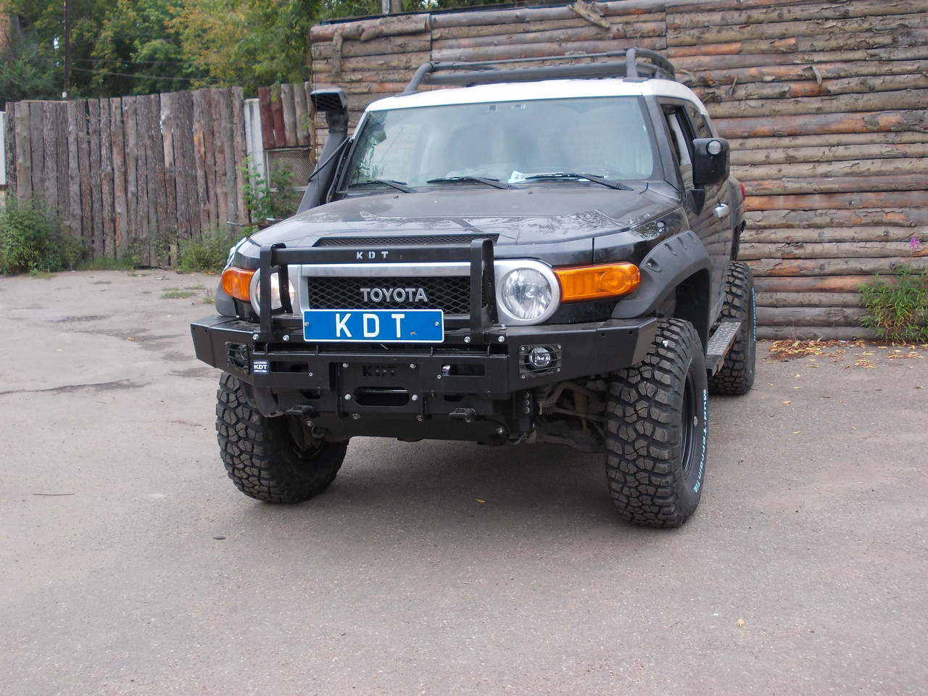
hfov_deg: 43.9
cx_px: 464
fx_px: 1153
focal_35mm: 43
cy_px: 348
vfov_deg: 33.6
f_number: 3.3
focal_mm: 6.1
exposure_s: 1/200
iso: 80
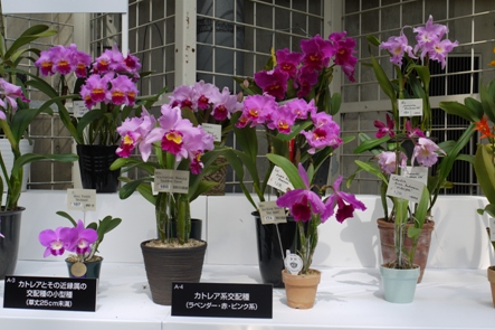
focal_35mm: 40
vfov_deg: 33.4
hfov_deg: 48.5
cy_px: 171
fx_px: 550
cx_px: 247
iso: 100
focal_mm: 19
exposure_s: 1/125
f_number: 5
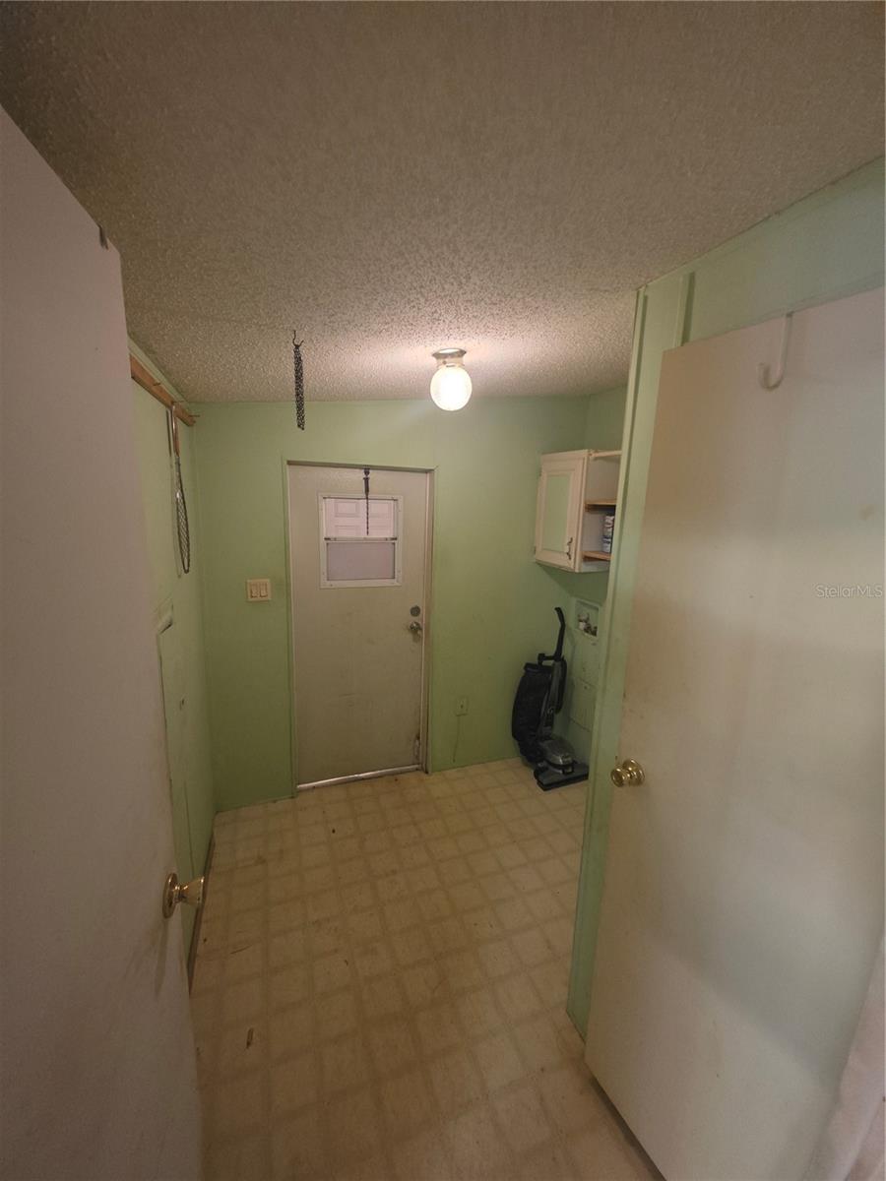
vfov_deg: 106.2
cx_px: 443
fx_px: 444
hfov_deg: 89.9
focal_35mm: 13
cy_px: 590
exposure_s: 1/60
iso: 1000
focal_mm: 2.2
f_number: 1.9
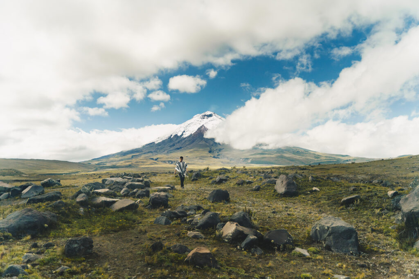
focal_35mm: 30
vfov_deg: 43.6
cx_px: 210
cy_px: 140
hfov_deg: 61.9
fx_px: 349
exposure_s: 1/6400
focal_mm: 30
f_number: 2.8
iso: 2000
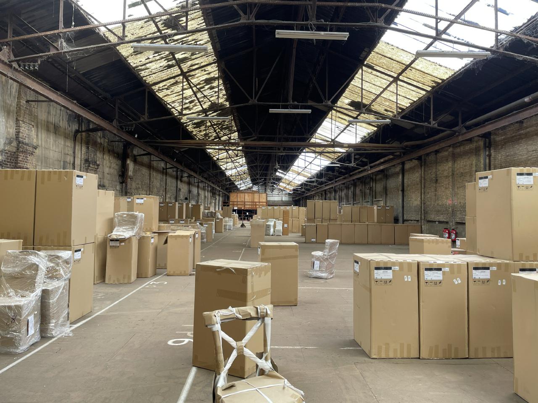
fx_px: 404
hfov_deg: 67.3
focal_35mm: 26
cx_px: 269
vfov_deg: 53.1
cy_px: 202
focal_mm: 4.2
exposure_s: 1/121
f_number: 1.6
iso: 40
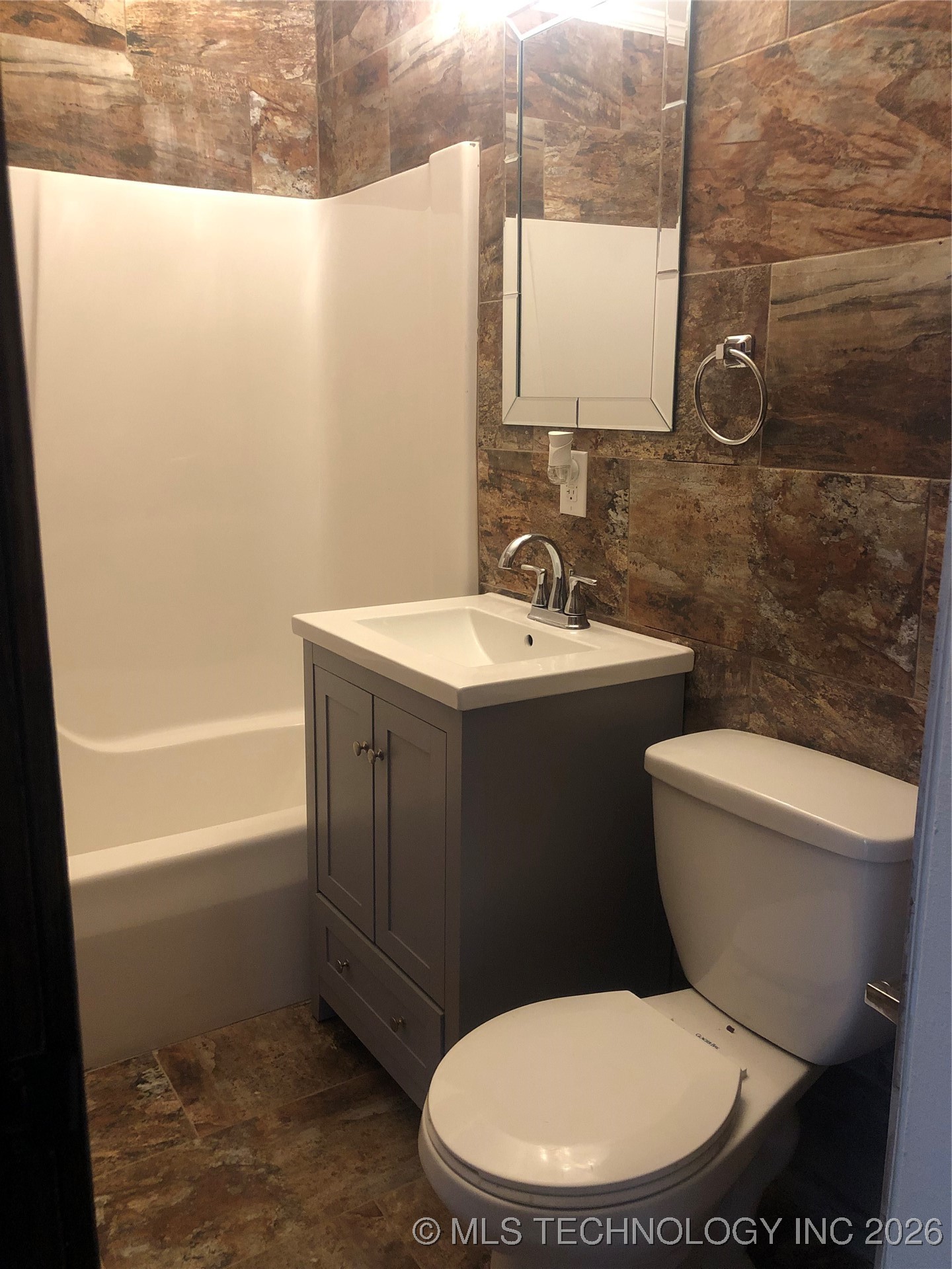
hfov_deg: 49.7
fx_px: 1027
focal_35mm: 28
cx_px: 476
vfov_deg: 63.4
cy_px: 634
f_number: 1.8
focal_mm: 3.99
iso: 100
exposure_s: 1/15
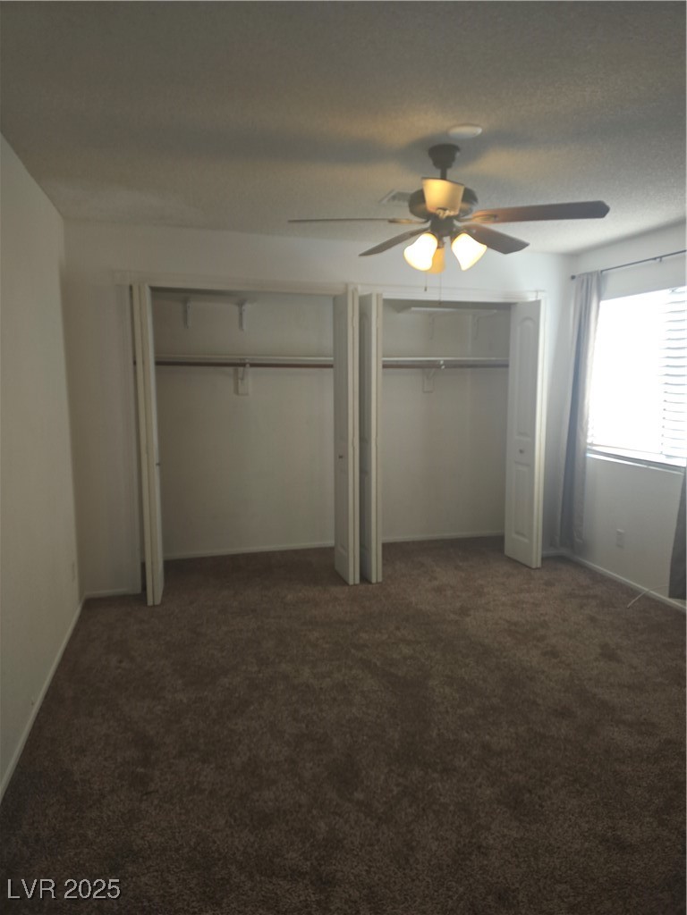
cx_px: 344
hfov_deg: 58.9
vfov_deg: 73.9
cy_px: 458
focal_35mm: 23
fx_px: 609
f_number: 1.7
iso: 50
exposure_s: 1/60
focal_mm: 6.3
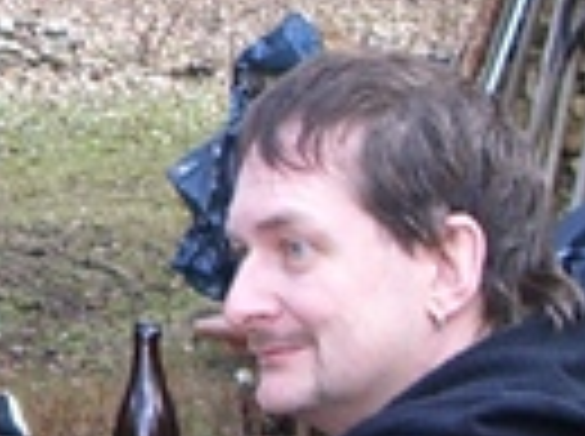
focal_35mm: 234
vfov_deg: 6.3
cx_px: -130
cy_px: 130
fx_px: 3947
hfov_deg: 8.4
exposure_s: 1/80
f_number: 2.7
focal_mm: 6.2
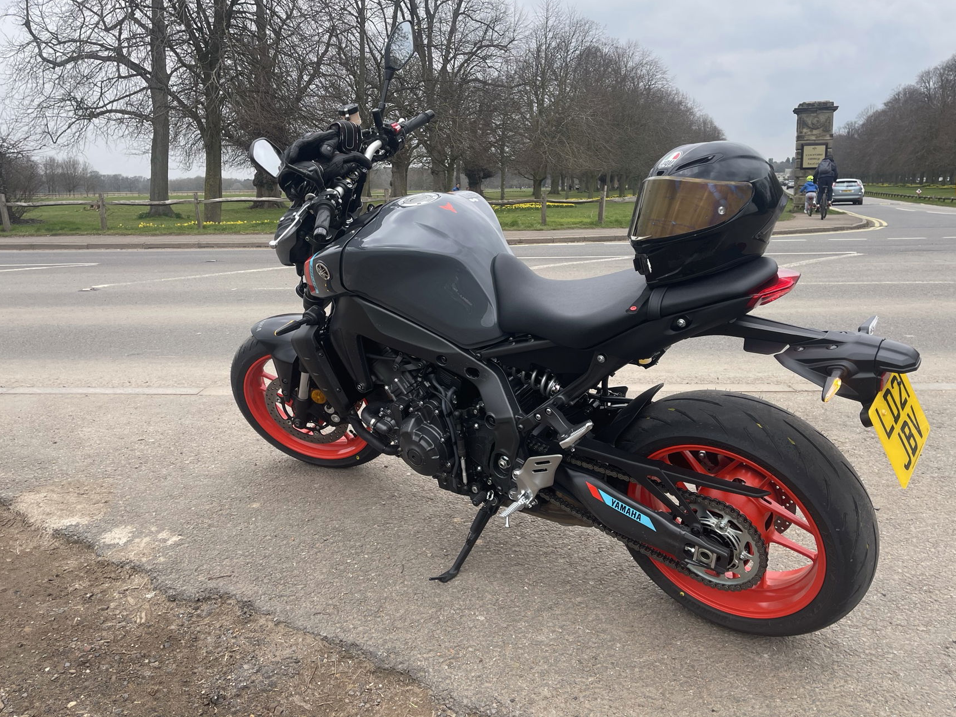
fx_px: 801
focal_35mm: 29
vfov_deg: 48.1
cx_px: 494
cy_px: 318
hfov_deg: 61.6
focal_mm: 5.1
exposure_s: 1/684
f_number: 1.6
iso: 32
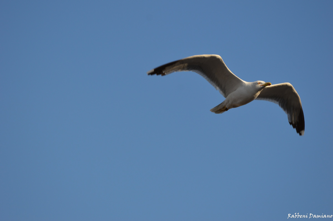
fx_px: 3604
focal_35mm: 390
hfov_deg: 5.3
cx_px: 166
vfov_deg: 3.5
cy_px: 110
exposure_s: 1/500
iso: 110
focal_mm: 260
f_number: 5.6
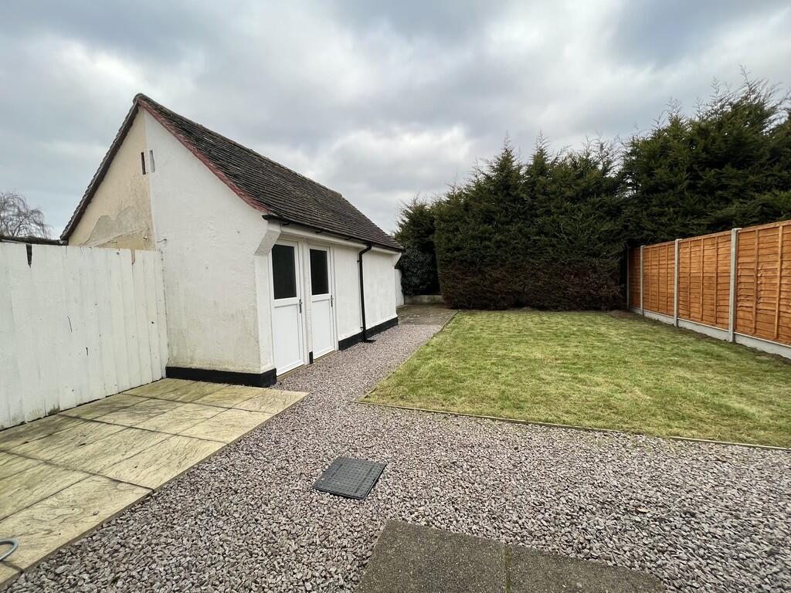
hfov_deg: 106.2
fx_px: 297
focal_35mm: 13
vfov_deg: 89.9
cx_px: 396
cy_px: 296
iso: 32
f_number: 1.8
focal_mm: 1.57
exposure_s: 1/270
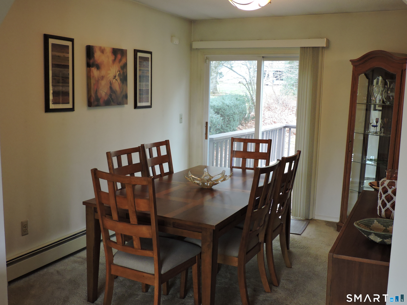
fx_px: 412
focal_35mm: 35
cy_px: 152
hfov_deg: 52.6
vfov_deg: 40.7
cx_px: 204
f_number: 3.3
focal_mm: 6.2
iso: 400
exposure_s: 1/30
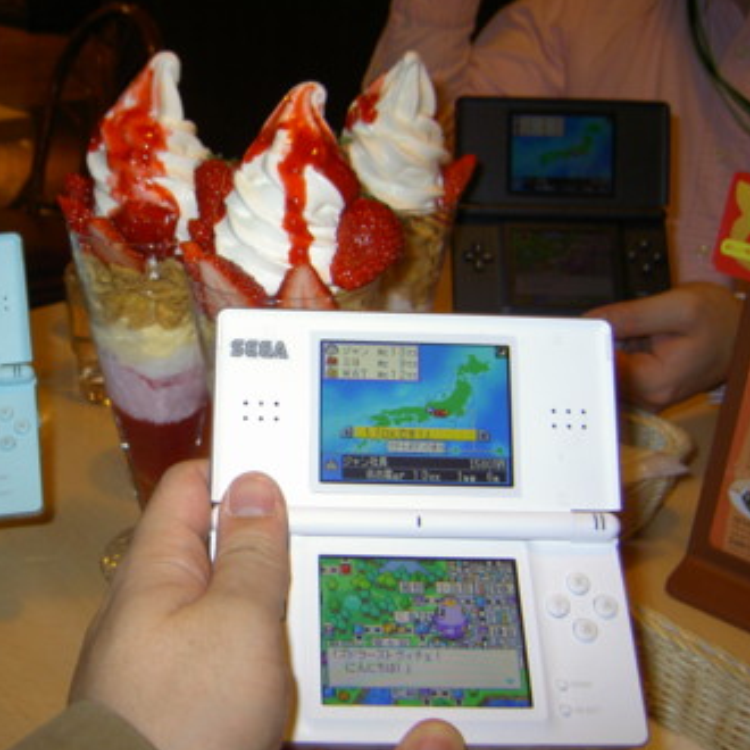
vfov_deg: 40.9
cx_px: 245
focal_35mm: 41
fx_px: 1005
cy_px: 375
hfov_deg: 40.4
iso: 100
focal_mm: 5.6
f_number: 2.8
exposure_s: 1/60
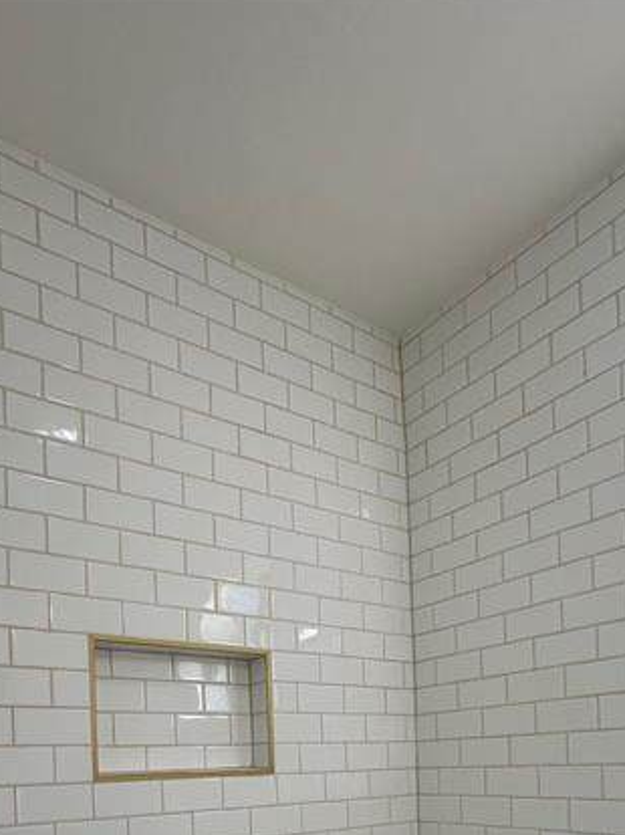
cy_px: 762
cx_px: 276
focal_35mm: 26
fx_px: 627
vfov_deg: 57.2
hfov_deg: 52.9
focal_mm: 2.22
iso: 40
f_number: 2.2
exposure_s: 1/219
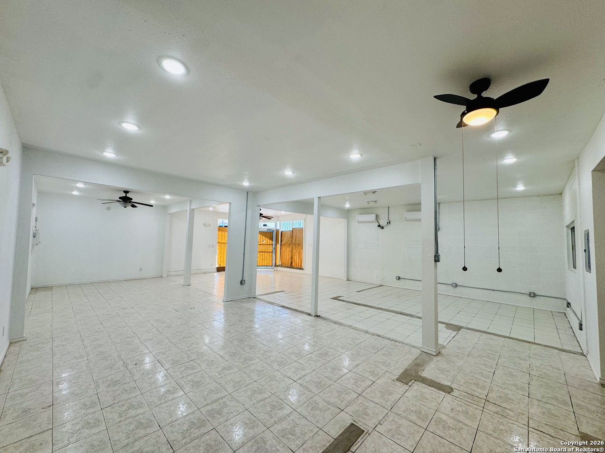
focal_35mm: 14
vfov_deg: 85.7
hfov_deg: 102.1
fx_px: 245
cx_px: 302
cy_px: 226
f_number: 2.2
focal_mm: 2.22
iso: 64
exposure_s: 1/120
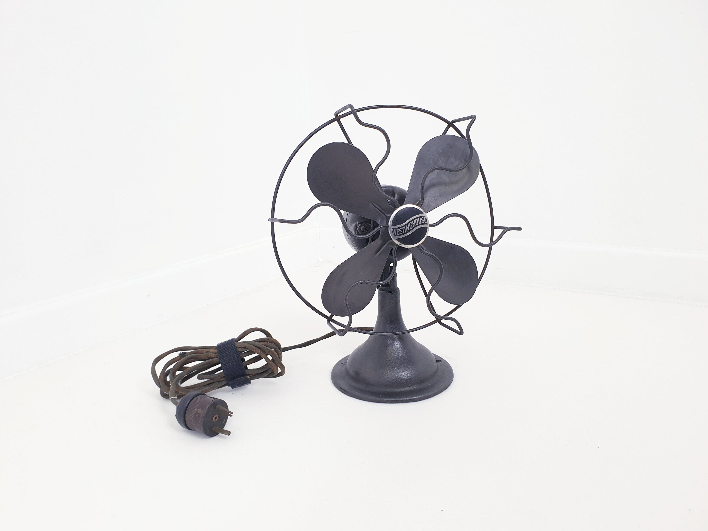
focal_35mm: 26
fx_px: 532
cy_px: 266
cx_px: 354
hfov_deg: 67.3
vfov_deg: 53.1
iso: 125
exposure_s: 1/50
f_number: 2.4
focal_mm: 4.3
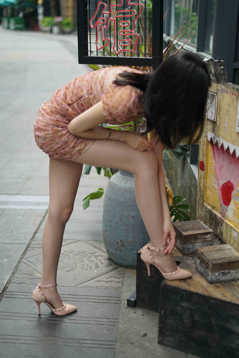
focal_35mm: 50
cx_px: 120
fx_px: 497
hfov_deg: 27.0
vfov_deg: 39.6
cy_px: 179
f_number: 1.8
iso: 200
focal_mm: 50
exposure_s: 1/1600
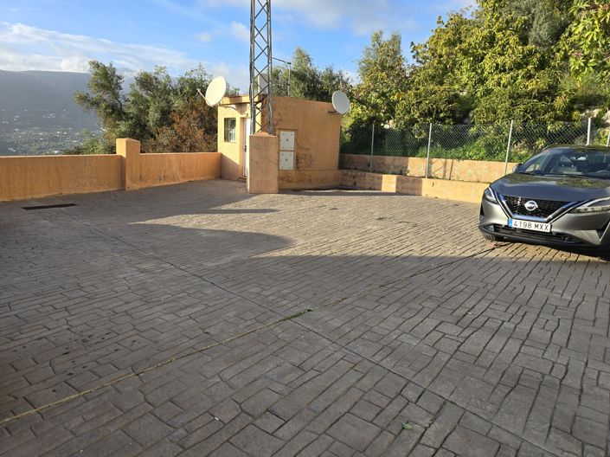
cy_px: 228
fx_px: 405
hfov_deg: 74.0
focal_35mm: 23
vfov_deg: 58.8
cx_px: 305
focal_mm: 6.3
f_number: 1.7
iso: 12
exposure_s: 1/282
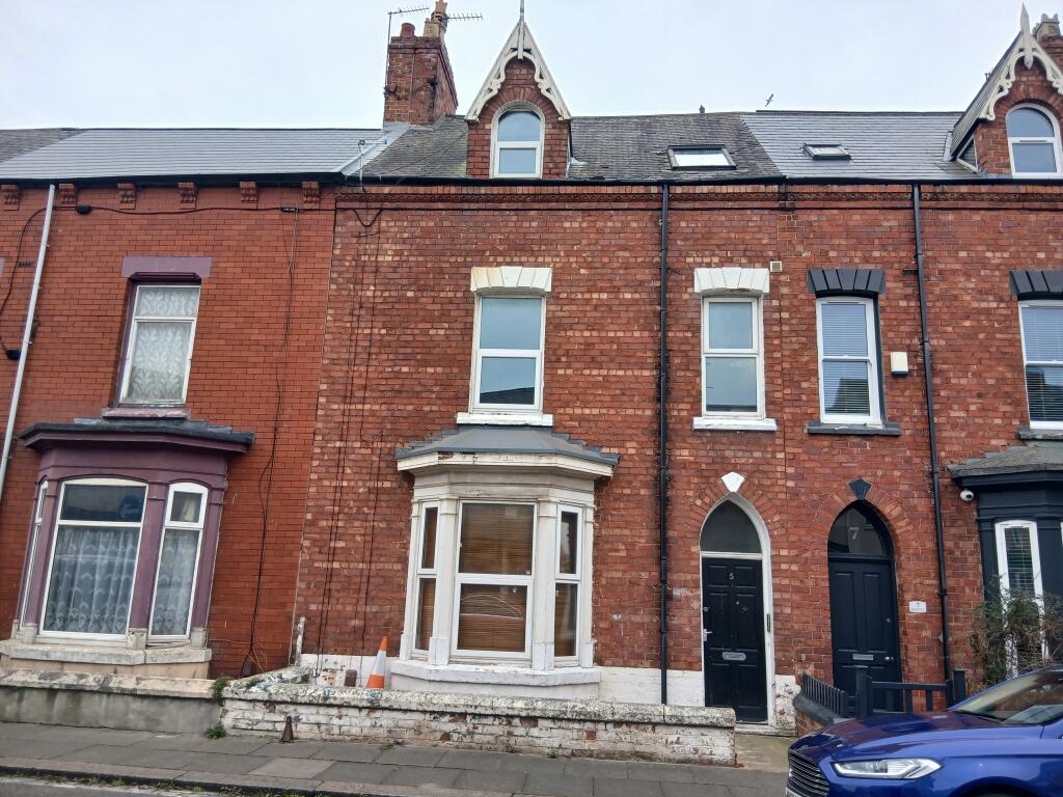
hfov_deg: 67.3
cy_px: 398
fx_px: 798
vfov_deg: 53.1
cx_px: 532
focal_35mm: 26
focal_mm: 3.98
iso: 20
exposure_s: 1/111
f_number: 1.8
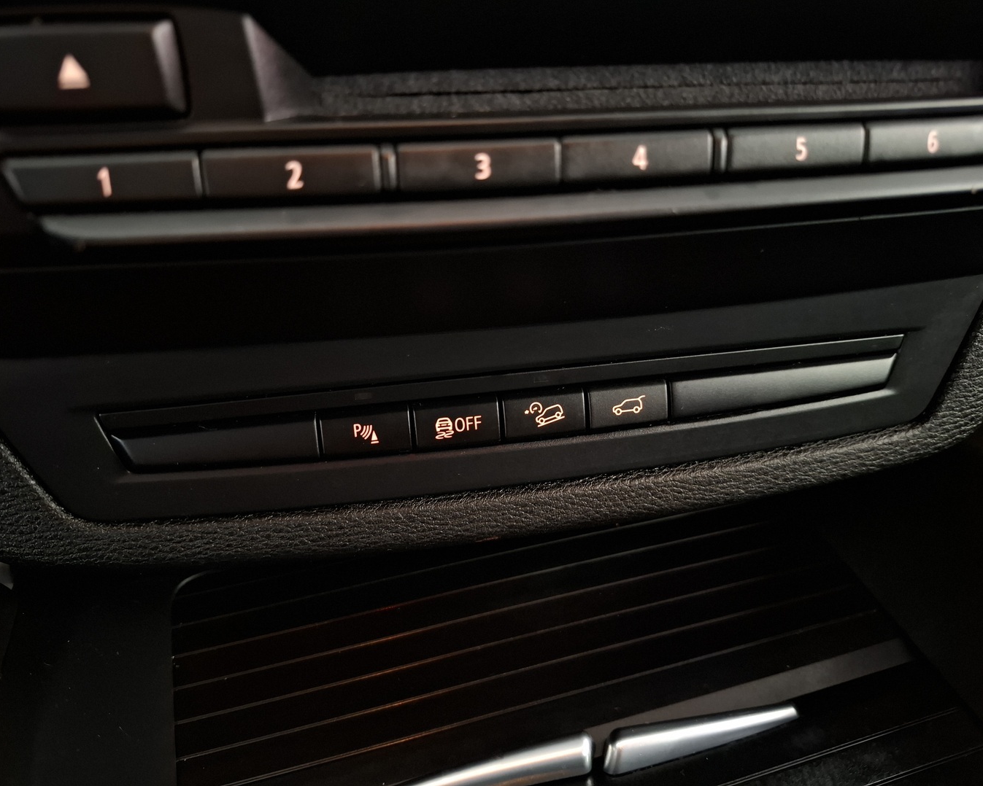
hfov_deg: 70.3
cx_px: 482
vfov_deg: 58.8
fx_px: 698
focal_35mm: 24
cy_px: 393
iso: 800
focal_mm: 5.54
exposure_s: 1/20
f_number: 1.8
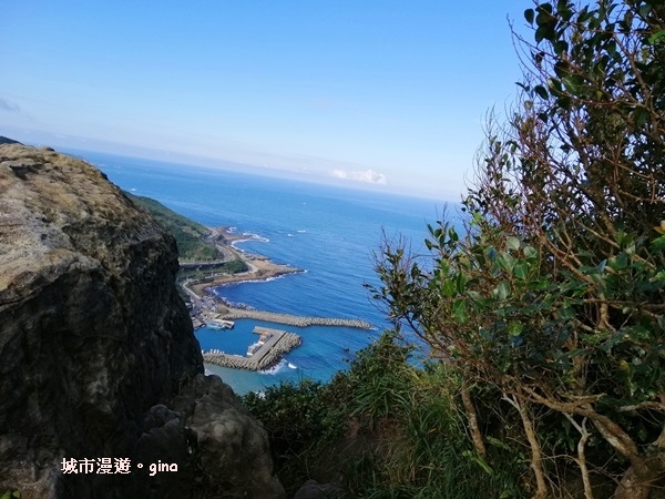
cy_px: 250
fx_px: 499
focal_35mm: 26
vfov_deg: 53.1
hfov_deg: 67.3
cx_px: 332
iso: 50
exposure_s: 1/878
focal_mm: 3.81
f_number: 2.2
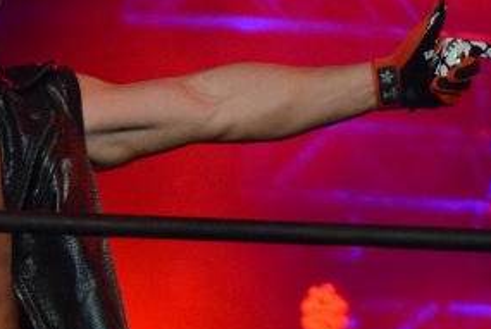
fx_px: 9193
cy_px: 228
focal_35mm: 673
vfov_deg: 2.1
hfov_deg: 3.1
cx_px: -34
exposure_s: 1/400
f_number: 5.6
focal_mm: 200
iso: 3200
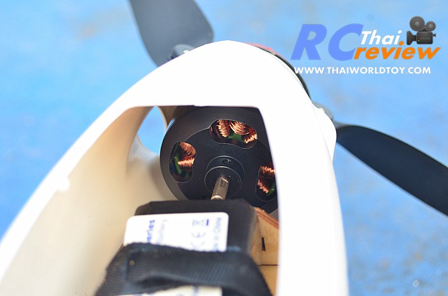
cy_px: 148
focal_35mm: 120
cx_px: 224
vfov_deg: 11.4
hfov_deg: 17.1
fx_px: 1489
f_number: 5.6
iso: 320
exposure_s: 1/100
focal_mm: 80
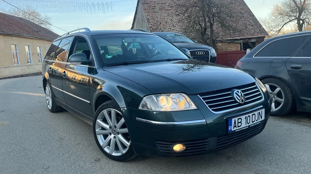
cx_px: 158
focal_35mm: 29
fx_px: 239
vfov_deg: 40.2
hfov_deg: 66.1
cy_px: 87
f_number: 1.6
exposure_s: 1/415
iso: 50
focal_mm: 5.1
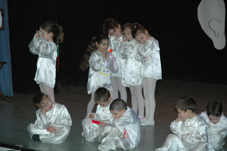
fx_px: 675
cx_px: 112
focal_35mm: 107
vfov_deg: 12.8
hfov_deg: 19.1
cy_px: 75
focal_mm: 70
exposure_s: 1/60
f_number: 5
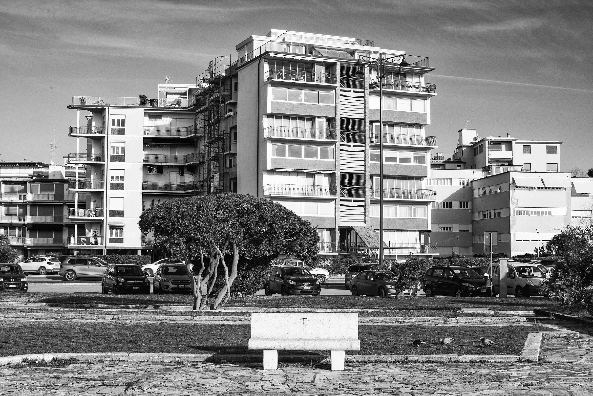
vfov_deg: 27.0
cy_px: 198
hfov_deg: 39.6
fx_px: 824
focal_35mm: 50
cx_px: 296
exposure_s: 1/200
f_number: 16
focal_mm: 50
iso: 200
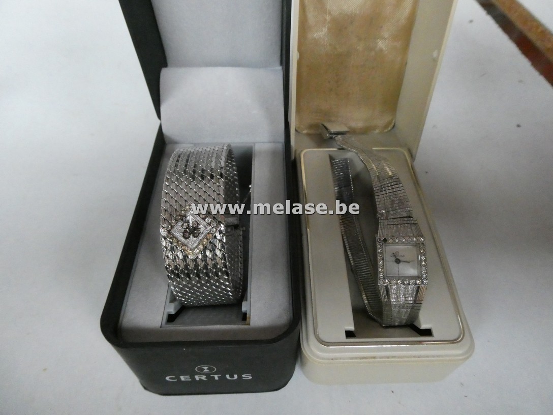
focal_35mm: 24
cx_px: 276
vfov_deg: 56.8
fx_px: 383
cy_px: 208
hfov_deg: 71.6
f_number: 3.3
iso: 1600
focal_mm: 4.3
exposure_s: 1/125
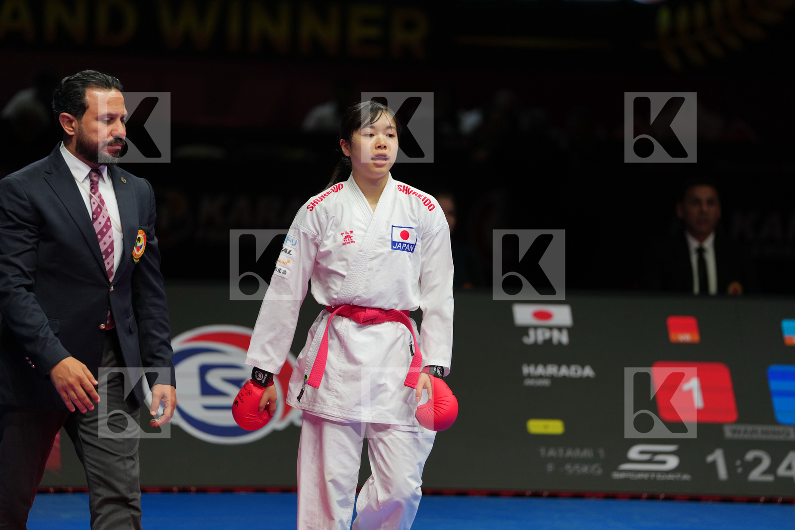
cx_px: 398
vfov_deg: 6.9
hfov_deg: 10.3
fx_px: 4415
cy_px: 265
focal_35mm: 200
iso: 500
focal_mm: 200
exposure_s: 1/1000
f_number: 2.8
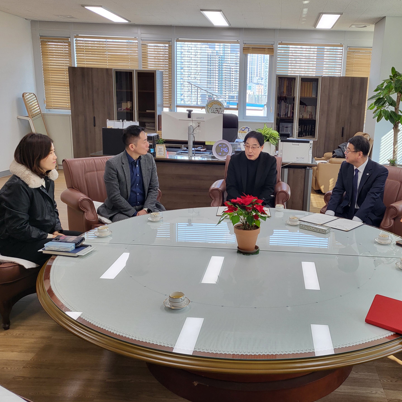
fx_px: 420
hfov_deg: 50.4
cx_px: 262
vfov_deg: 51.1
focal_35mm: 32
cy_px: 195
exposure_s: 1/120
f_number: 1.8
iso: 64
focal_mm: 4.25
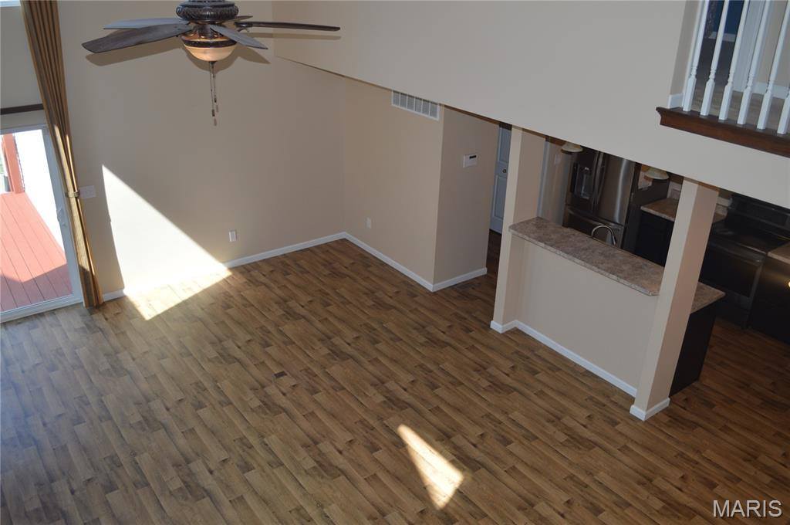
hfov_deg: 62.0
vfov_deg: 43.5
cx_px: 395
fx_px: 657
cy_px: 262
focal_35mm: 30
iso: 250
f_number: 4
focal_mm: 20
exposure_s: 1/125
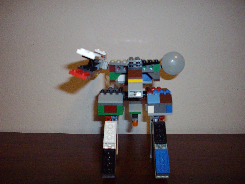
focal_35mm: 37
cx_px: 122
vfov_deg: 38.7
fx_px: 262
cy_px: 92
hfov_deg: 50.1
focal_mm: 6.2
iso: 160
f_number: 2.8
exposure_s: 1/50
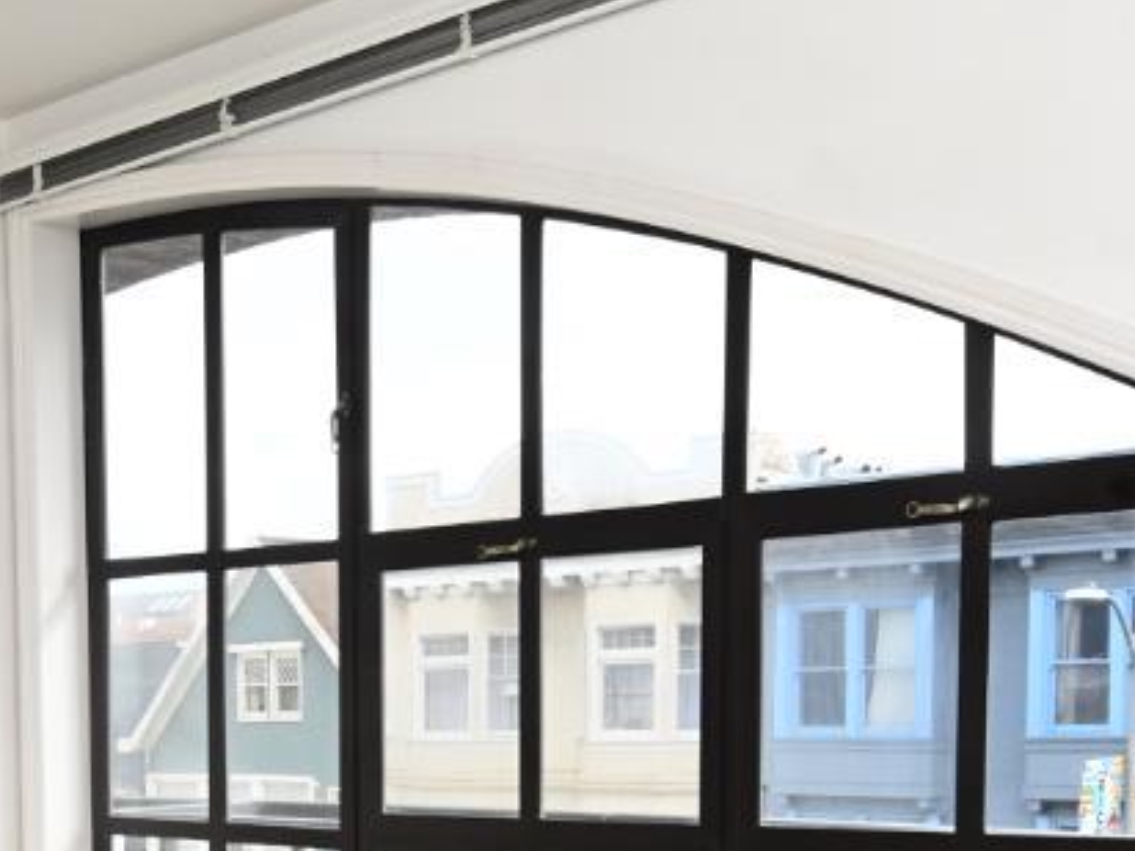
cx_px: 116
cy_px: 928
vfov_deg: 22.1
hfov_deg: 29.5
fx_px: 2066
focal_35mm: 63
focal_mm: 18
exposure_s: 1/200
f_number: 11
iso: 640
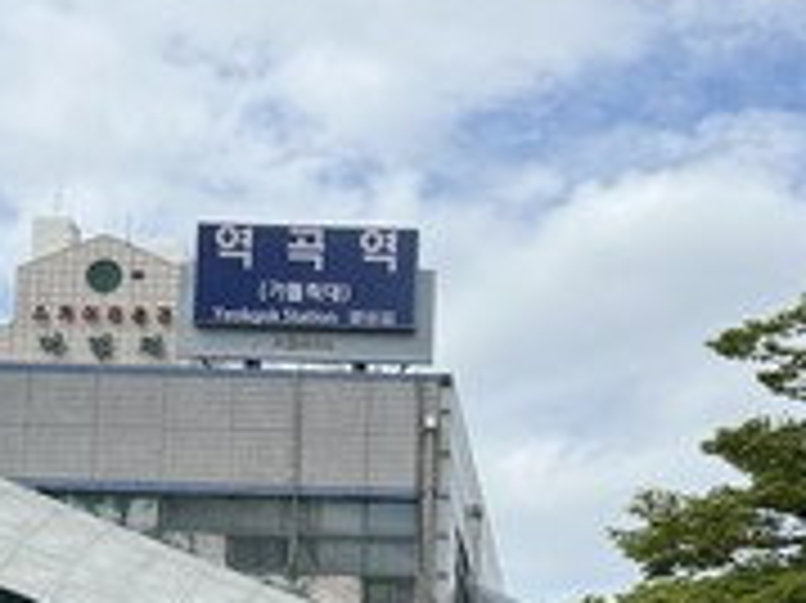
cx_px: 648
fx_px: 2024
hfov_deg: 22.2
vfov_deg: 16.1
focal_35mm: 87
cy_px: 765
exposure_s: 1/4115
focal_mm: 5.7
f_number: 1.5
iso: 50
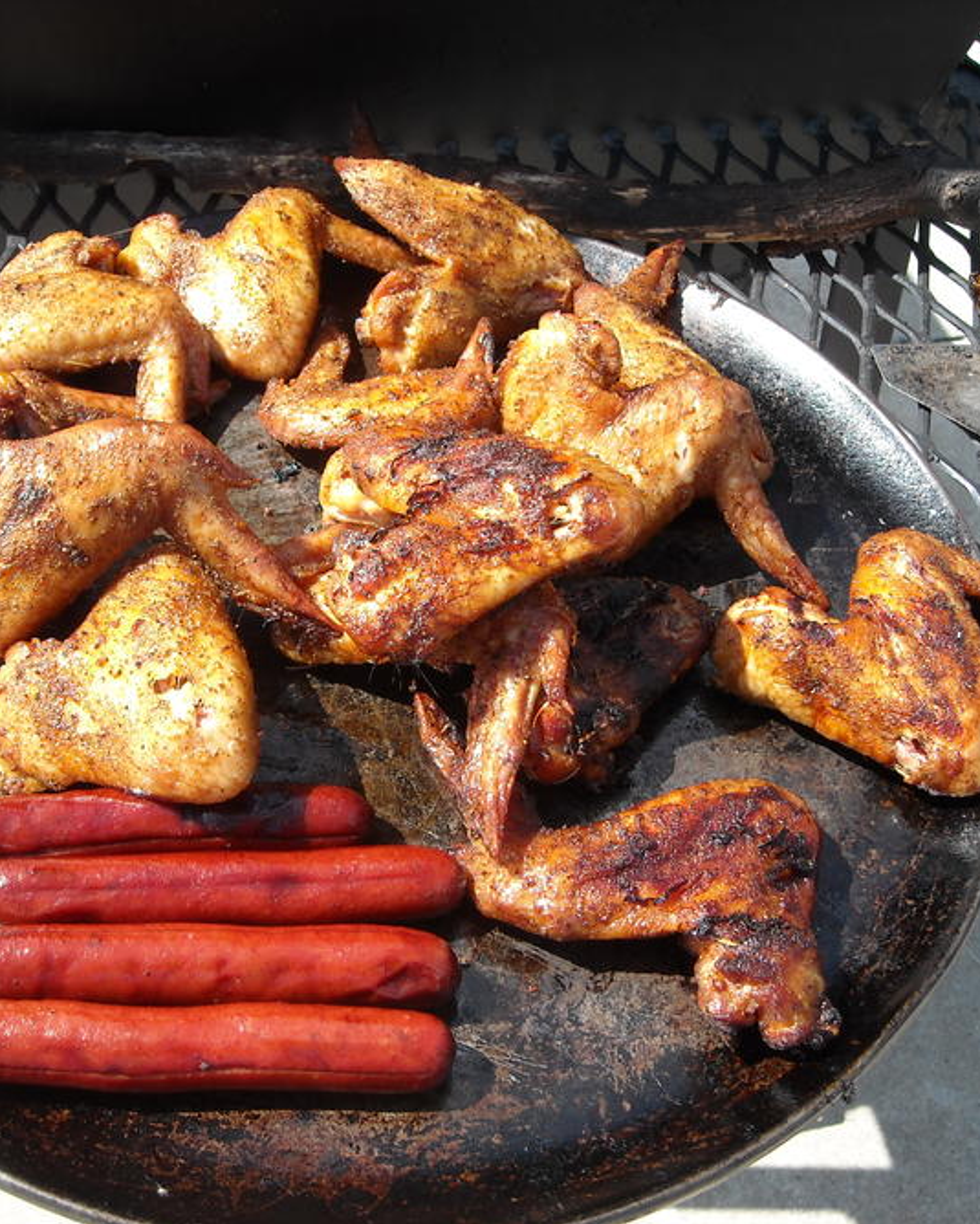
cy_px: 613
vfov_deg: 40.3
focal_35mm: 46
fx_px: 1667
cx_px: 352
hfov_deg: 32.6
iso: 64
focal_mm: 5.7
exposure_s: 1/458
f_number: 2.8
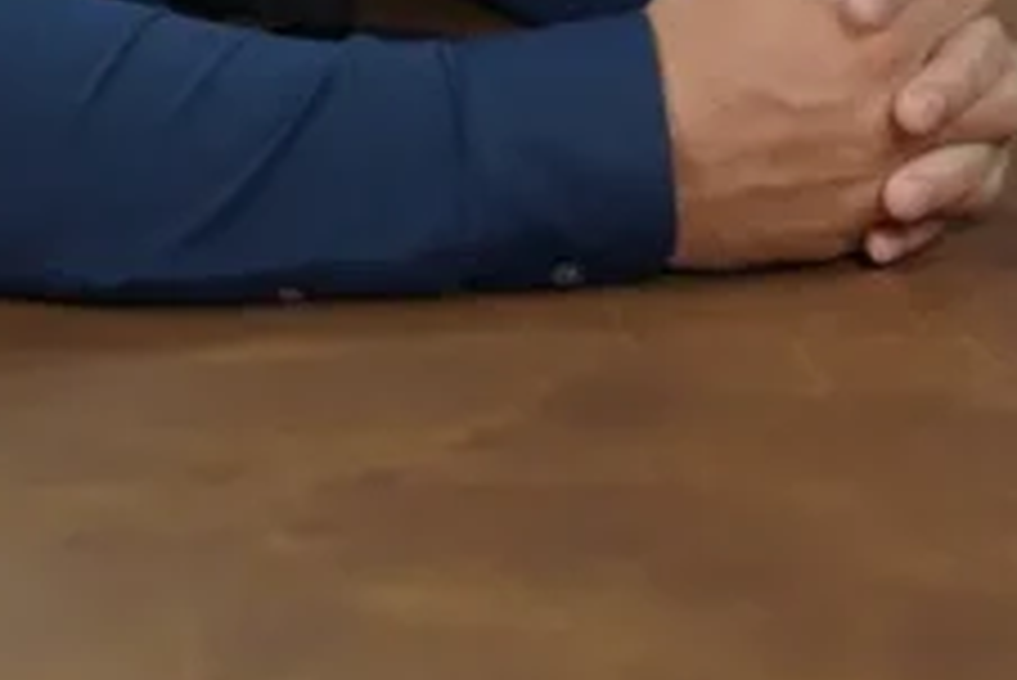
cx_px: 873
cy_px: -799
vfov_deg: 7.5
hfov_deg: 11.8
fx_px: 4888
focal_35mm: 173
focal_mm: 38.2
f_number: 2.8
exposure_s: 1/30
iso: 160
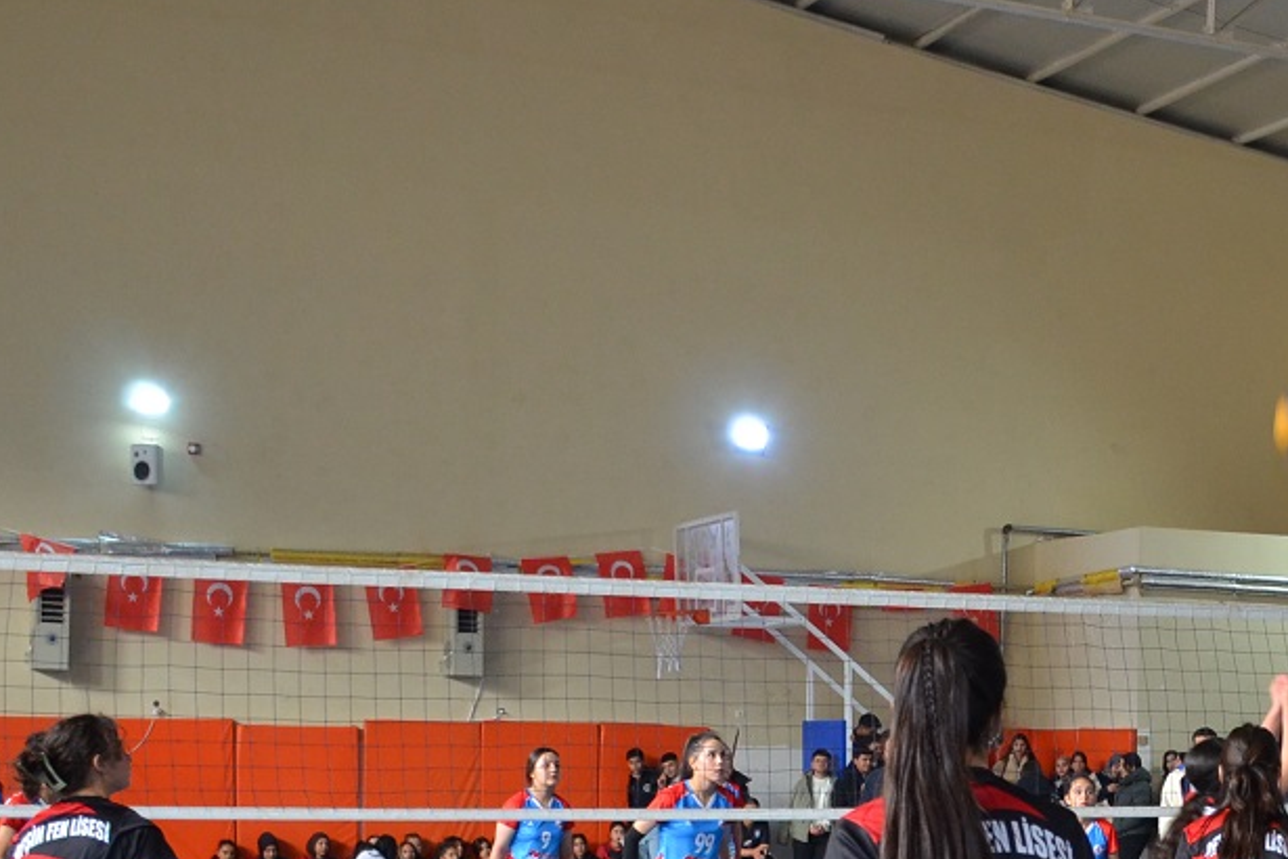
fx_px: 2612
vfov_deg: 18.1
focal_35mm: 73
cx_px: 1259
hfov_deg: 26.4
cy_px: 883
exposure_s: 1/60
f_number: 4
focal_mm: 20
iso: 720
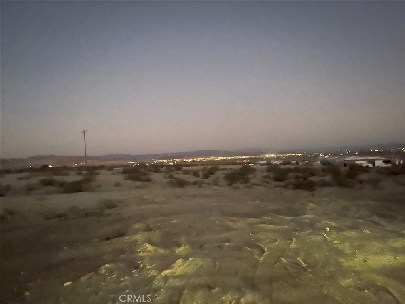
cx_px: 202
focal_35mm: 25
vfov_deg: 54.9
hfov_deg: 69.4
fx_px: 292
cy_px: 152
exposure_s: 1/15
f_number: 1.6
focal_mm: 5.1
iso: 2000
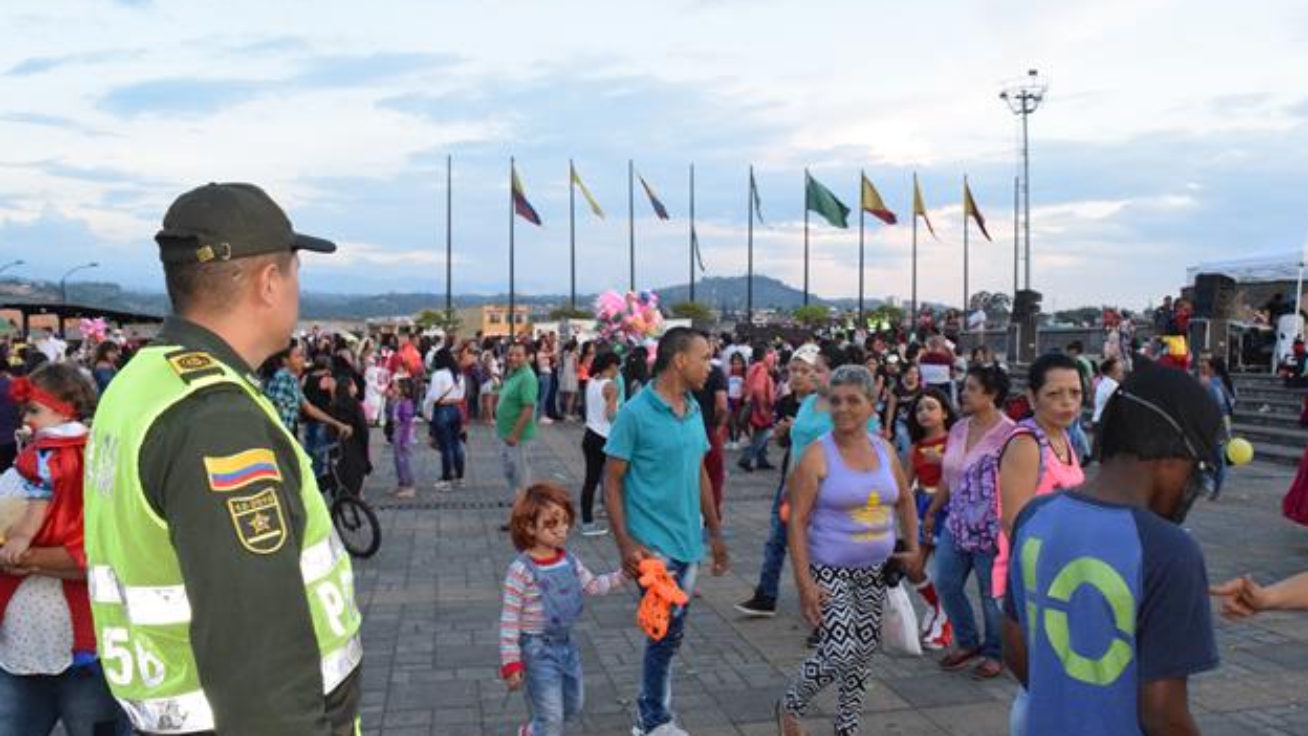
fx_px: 1006
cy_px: 389
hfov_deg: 66.1
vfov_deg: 40.2
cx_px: 667
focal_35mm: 29
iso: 6400
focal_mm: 18
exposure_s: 1/200
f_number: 8
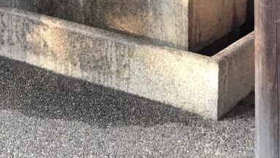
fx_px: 609
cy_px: -132
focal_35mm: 82
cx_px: 105
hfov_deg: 25.8
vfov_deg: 13.2
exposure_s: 1/30
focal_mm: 3.99
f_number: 1.8
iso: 32
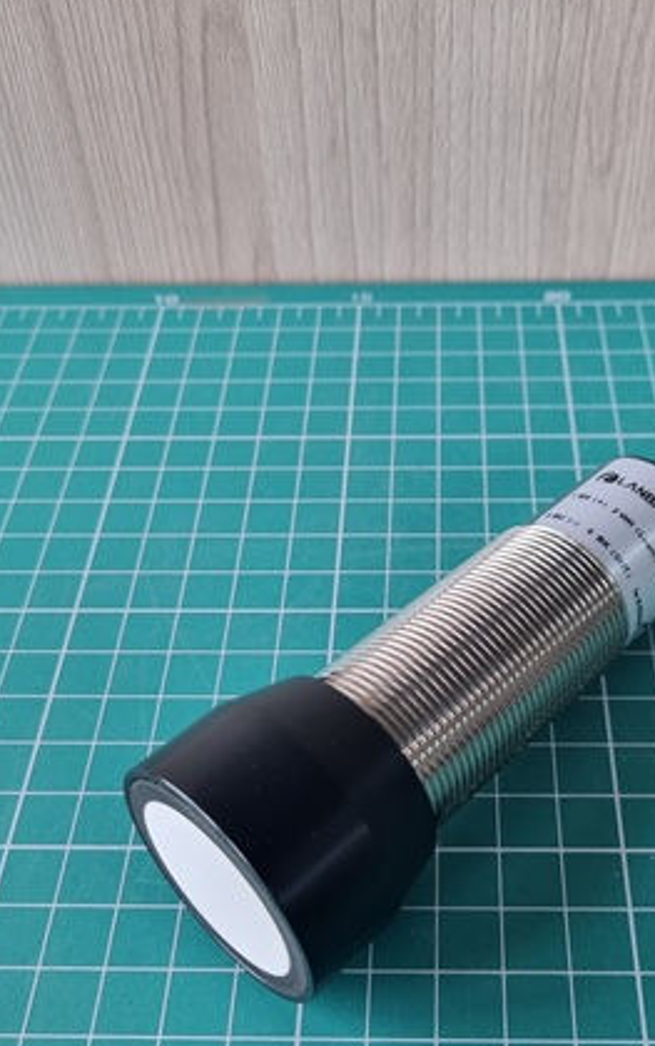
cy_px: 570
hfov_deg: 34.3
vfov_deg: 52.7
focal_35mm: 37
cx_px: 420
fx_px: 1055
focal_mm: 5.4
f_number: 1.8
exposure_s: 1/100
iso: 200
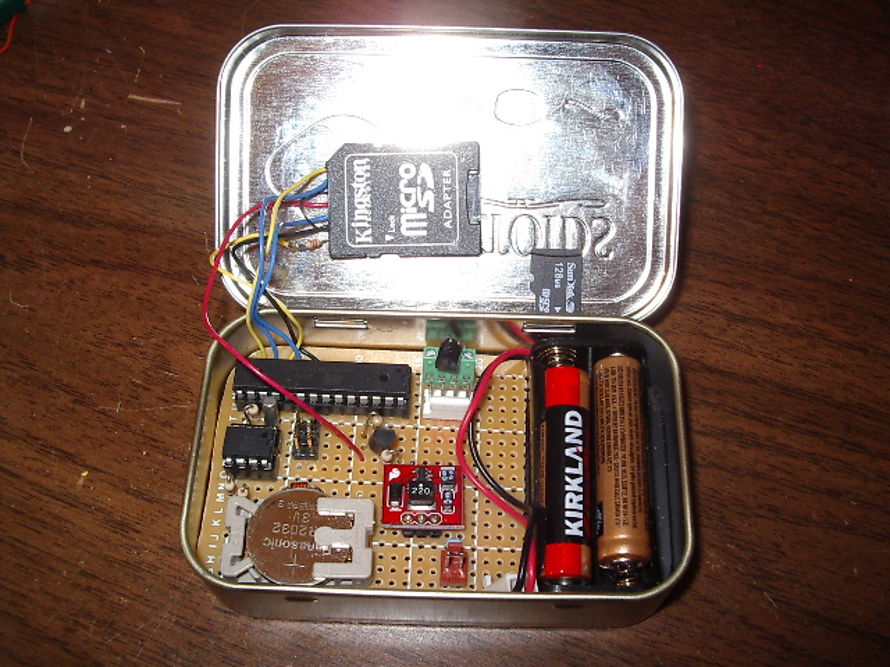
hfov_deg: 49.0
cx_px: 445
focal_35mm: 38
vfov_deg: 37.7
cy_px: 334
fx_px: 977
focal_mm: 5.8
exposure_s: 1/60
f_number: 4.8
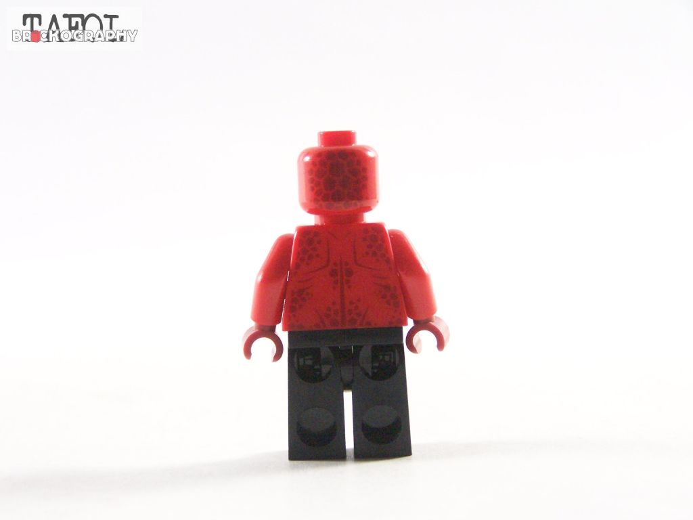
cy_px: 260
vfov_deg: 18.0
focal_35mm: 82
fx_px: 1642
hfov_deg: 23.8
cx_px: 346
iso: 400
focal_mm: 13.7
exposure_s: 1/60
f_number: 3.2
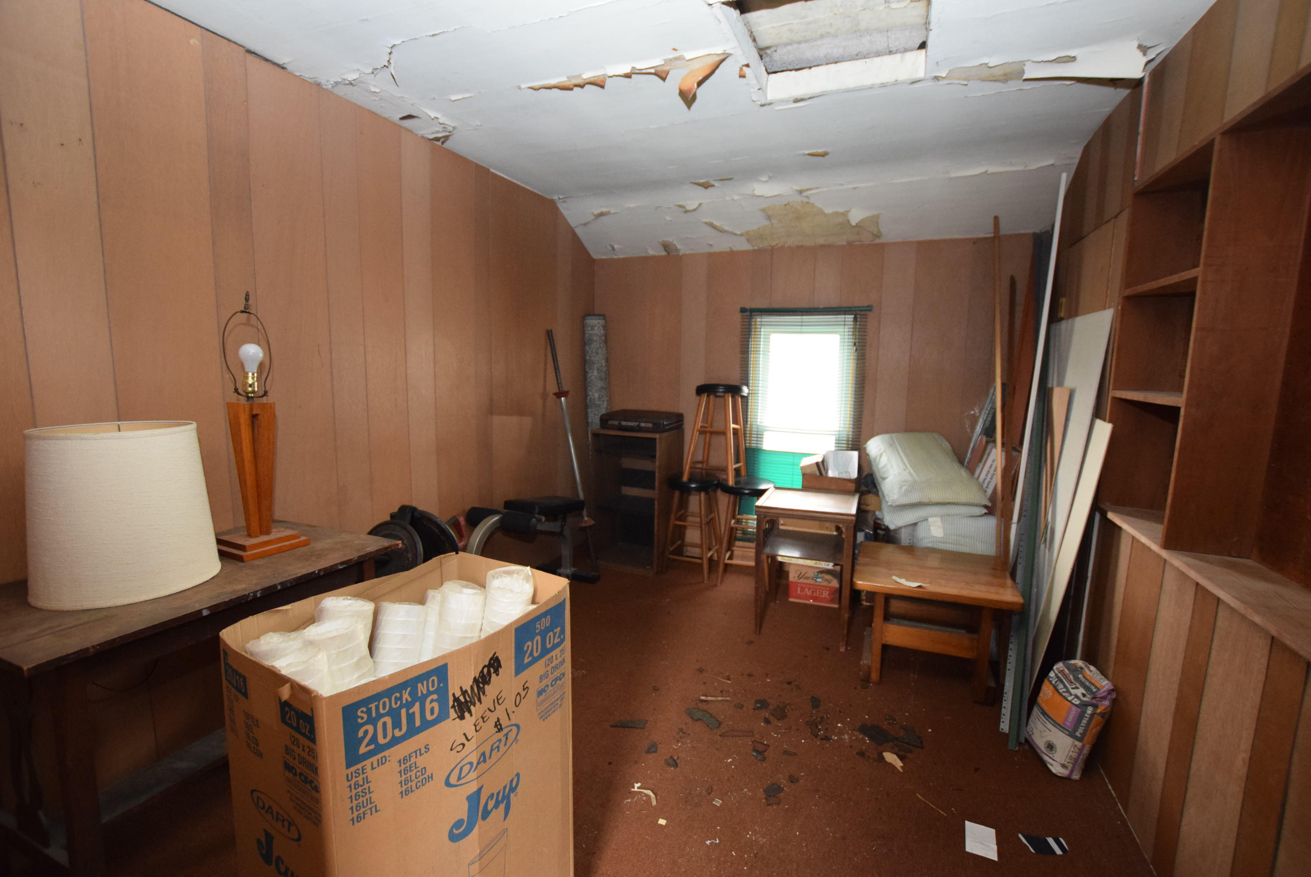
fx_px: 547
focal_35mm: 15
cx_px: 656
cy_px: 438
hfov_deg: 100.3
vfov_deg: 77.4
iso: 2500
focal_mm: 10
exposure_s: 1/60
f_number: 3.5
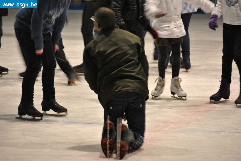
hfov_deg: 11.4
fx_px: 1206
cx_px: 120
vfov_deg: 7.6
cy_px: 80
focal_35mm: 180
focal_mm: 120
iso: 800
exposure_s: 1/20
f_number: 4.8
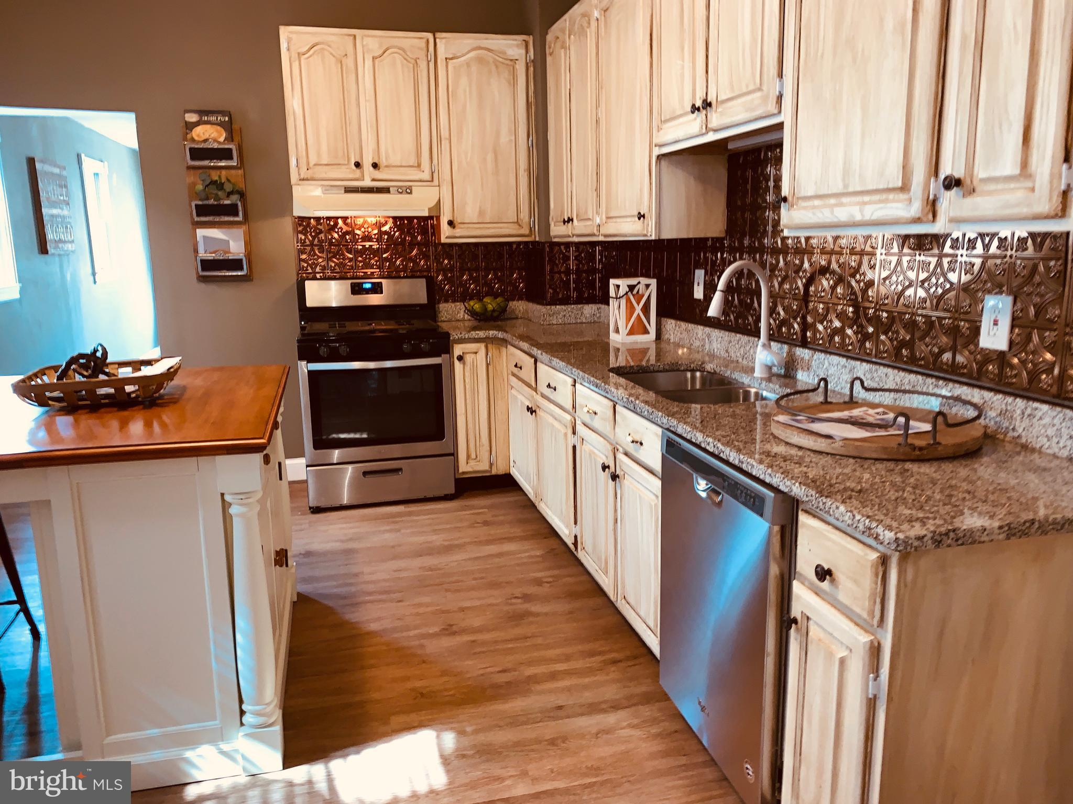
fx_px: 806
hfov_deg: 67.3
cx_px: 536
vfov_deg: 53.1
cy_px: 402
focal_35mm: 26
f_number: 1.8
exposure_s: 1/8
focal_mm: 4.25
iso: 100
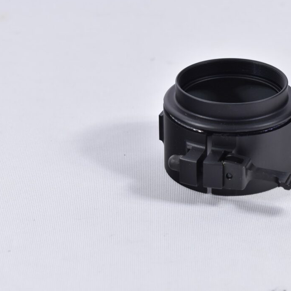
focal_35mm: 122
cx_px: 241
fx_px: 1158
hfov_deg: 14.2
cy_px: 130
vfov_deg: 14.3
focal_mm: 55
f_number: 5.6
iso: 640
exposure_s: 1/50
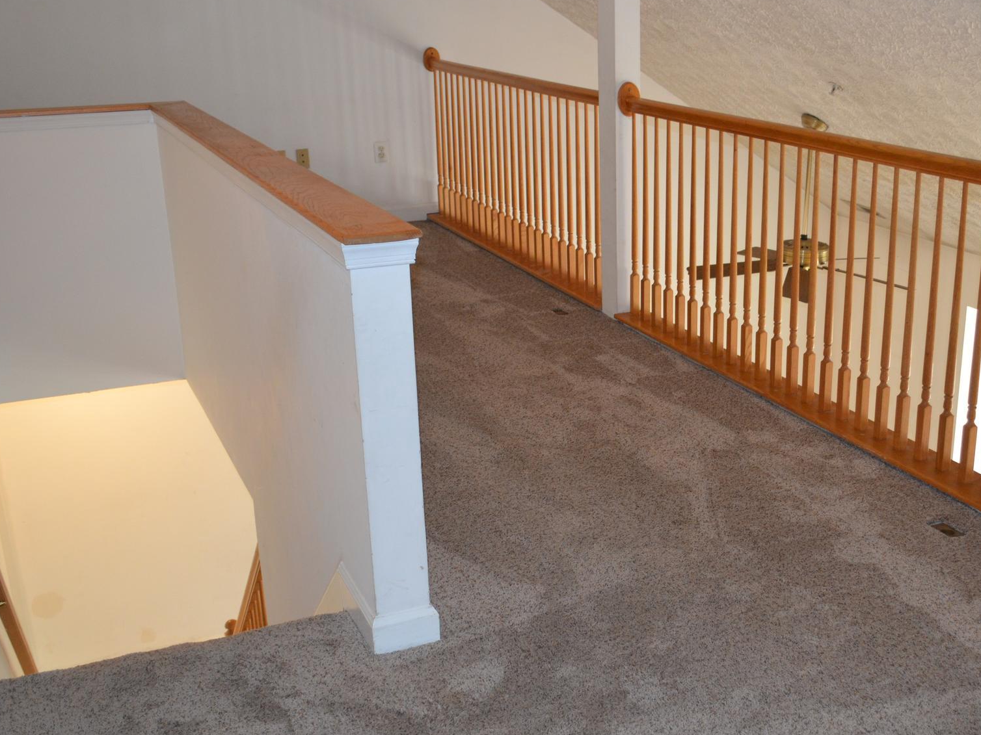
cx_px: 615
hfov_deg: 43.5
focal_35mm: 43
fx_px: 1219
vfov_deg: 33.6
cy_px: 411
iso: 900
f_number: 3.8
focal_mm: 22
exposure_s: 1/60
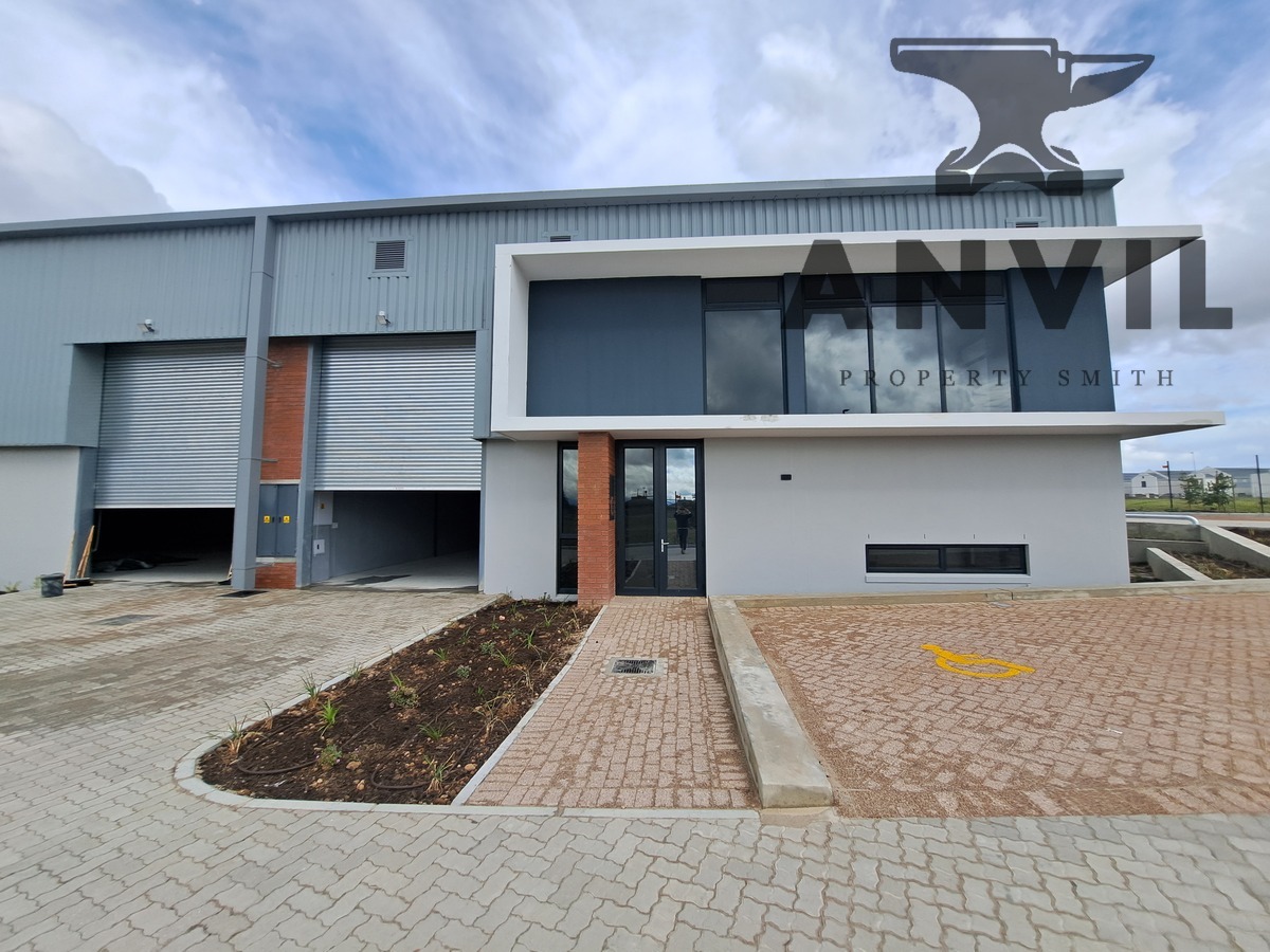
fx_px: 477
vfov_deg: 89.9
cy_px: 476
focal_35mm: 13
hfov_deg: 106.2
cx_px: 635
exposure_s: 1/1241
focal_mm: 1.74
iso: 50
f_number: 2.2
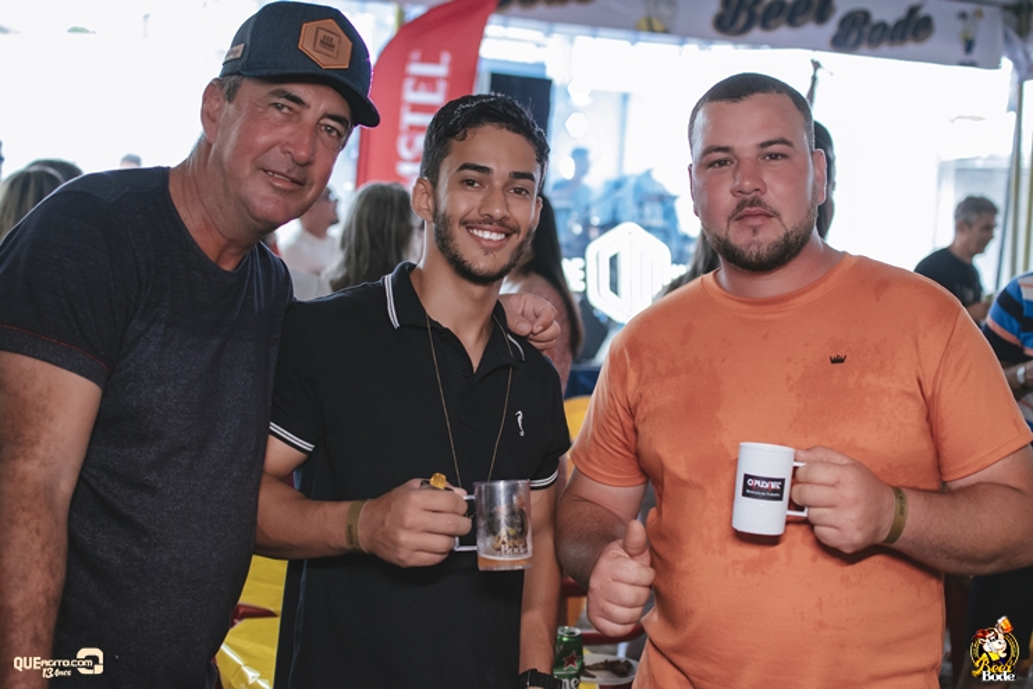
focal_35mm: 52
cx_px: 516
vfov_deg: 25.8
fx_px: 1507
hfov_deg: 37.8
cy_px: 344
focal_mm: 35
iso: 2500
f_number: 2.8
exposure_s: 1/800
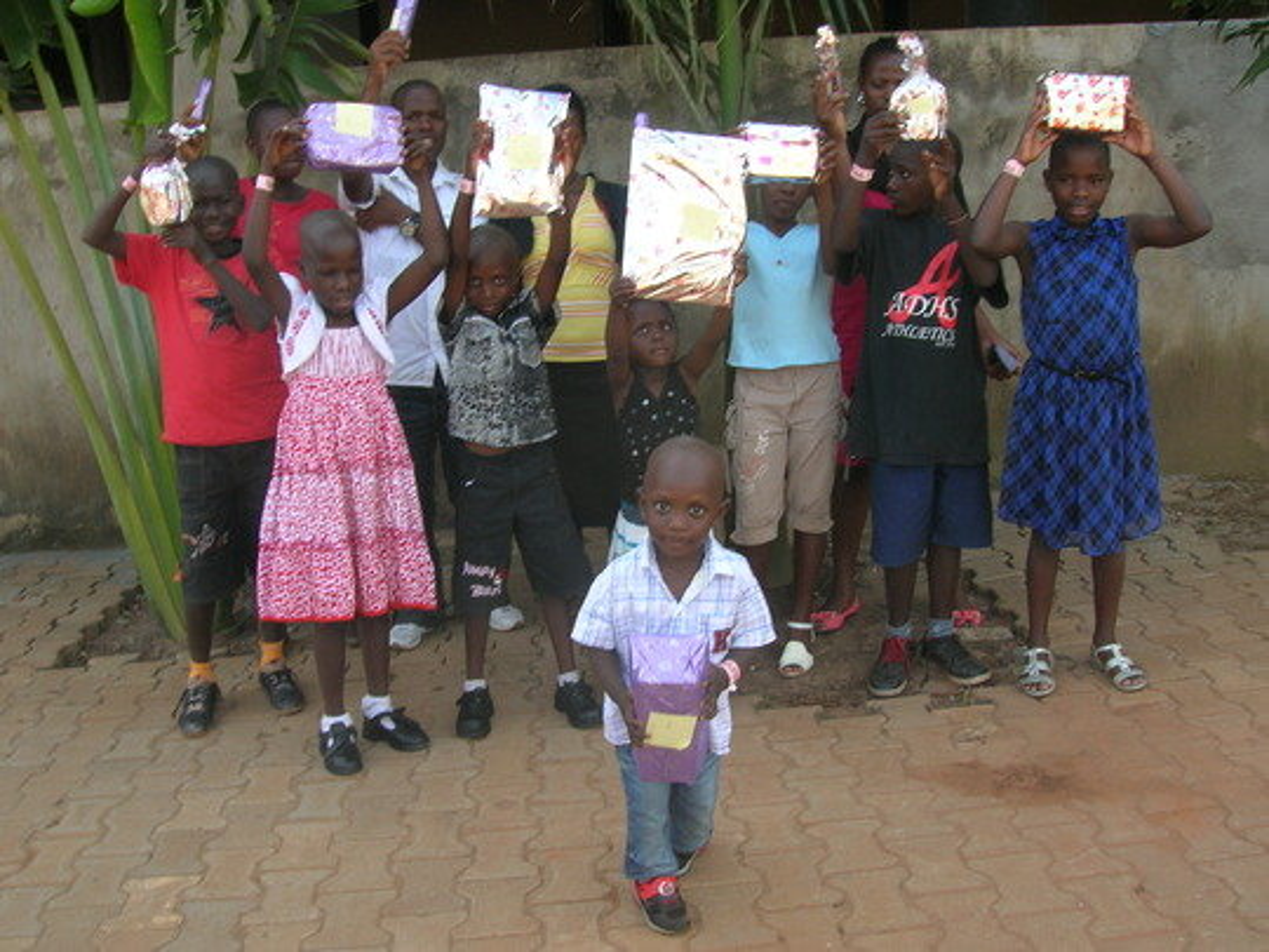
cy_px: 476
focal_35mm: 34
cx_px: 634
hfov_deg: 54.0
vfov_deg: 41.8
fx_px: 1246
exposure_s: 1/77.1
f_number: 4.9
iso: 50
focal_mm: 5.7
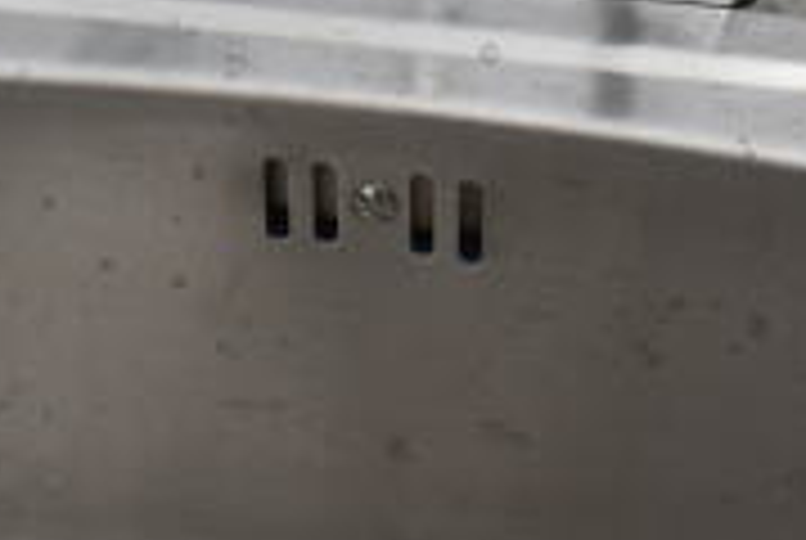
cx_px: 365
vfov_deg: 13.7
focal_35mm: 92
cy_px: -342
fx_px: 2063
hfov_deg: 22.1
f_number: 10
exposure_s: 1/400
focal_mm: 18
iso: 100
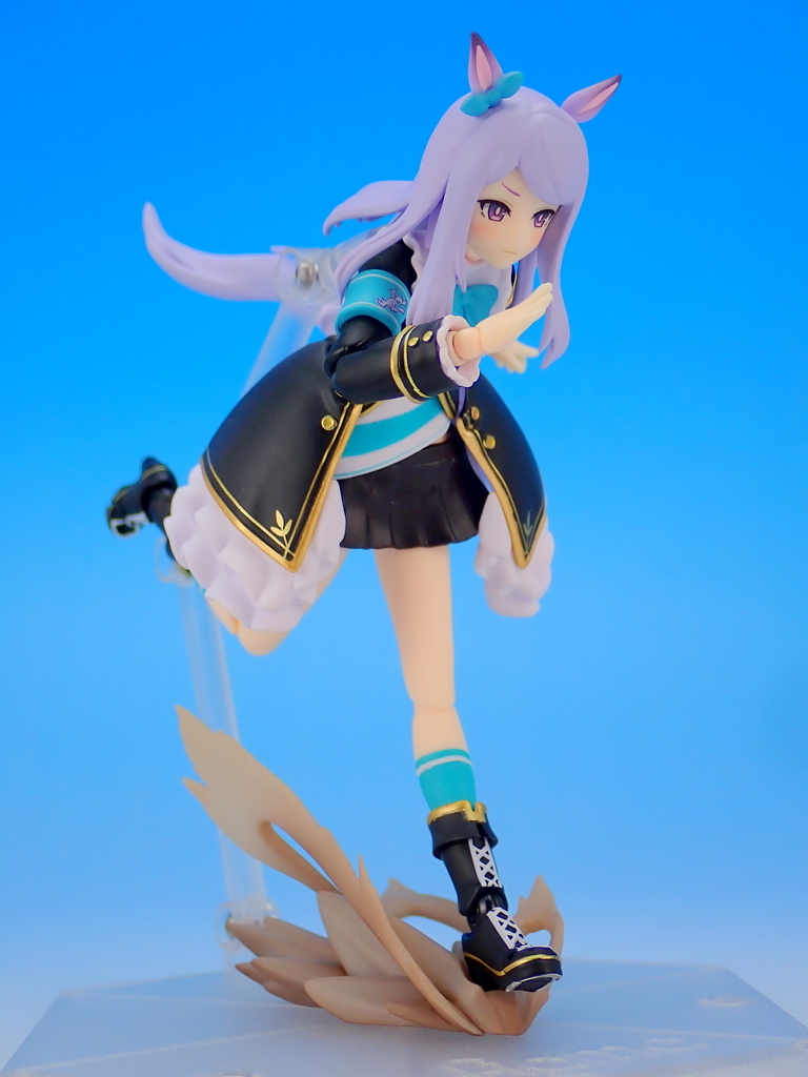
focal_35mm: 62
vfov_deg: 31.2
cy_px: 538
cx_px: 404
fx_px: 1930
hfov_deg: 23.7
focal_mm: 11.09
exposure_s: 1/25
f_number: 3.6
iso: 100
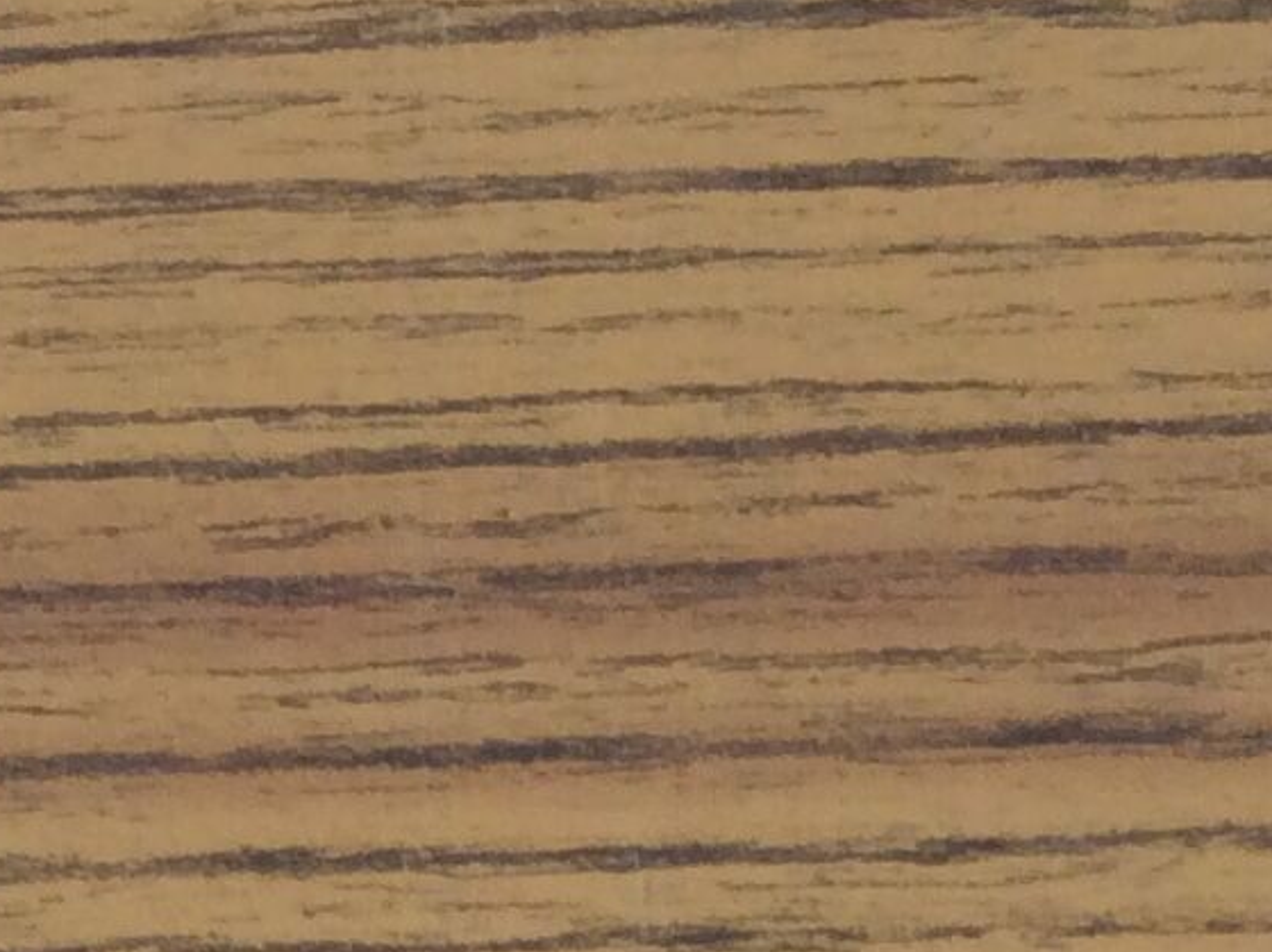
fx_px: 5434
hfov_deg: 13.1
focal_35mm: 148
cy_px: 1647
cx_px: -102
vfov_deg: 9.6
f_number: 2.4
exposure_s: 1/25
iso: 50
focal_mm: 3.3
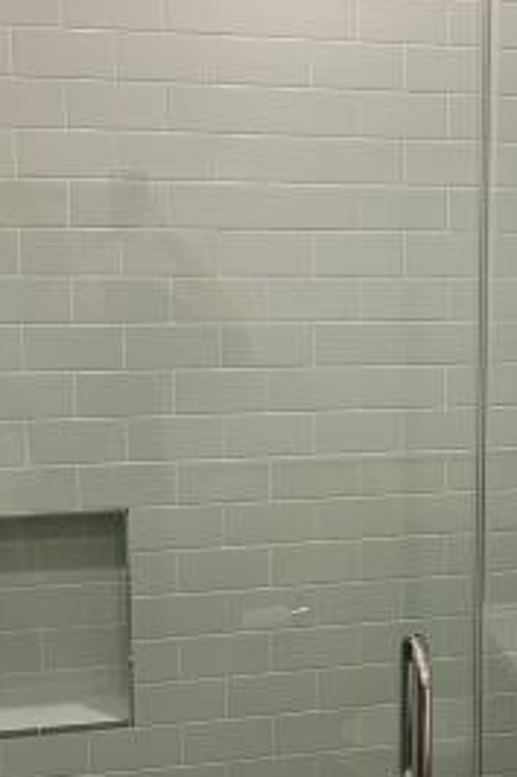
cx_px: 505
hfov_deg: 21.5
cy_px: 403
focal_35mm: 61
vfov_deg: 32.9
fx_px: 1316
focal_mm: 4.25
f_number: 1.8
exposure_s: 1/60
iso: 160
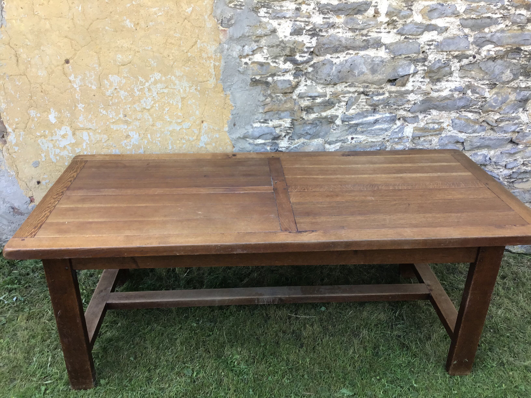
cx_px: 266
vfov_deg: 45.4
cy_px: 199
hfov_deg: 58.4
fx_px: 476
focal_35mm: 31
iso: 32
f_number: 2.4
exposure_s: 1/50
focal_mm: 3.3
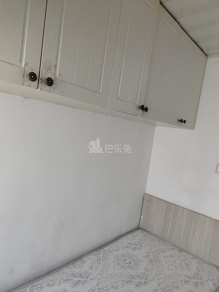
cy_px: 146
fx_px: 194
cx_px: 110
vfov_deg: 73.9
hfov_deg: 58.9
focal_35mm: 23
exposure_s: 1/100
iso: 1401
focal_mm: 5.56
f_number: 1.88
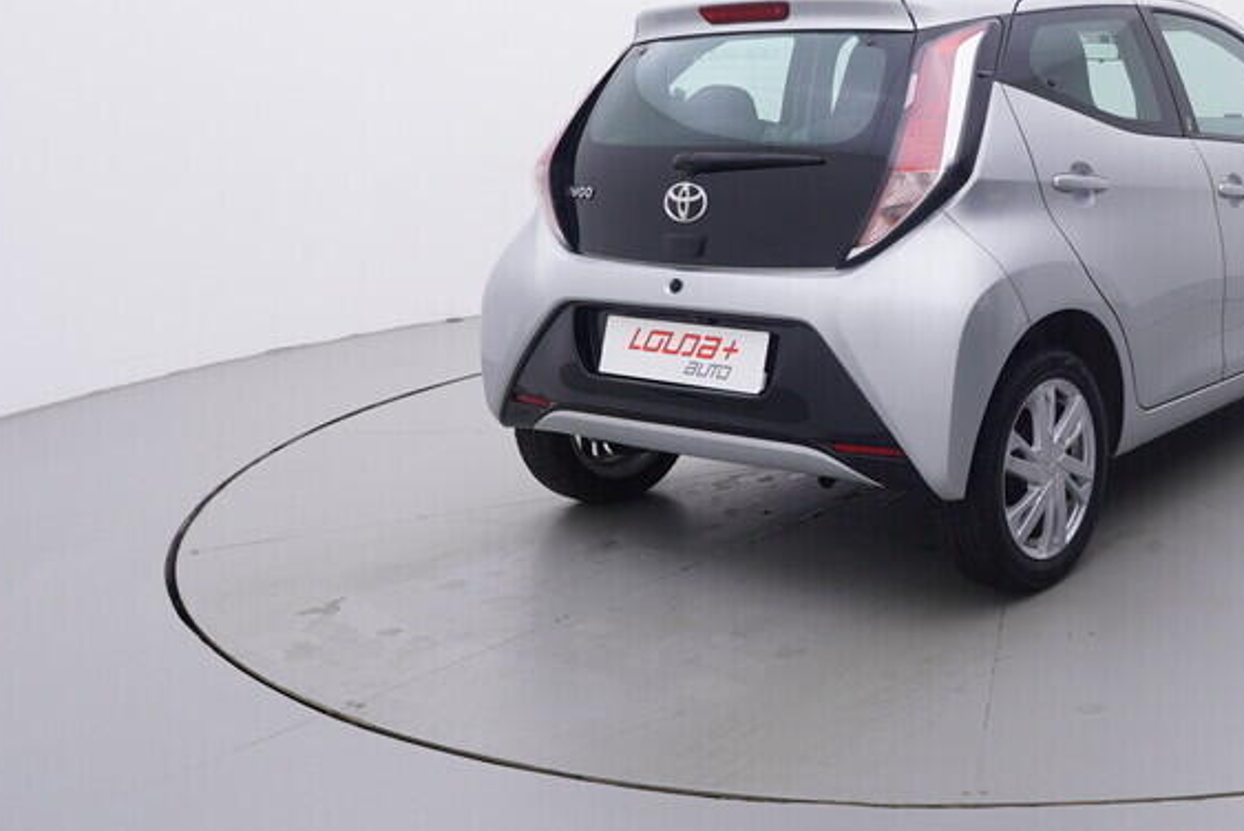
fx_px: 1414
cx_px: 1030
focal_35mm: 41
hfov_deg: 44.7
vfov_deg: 32.3
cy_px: 239
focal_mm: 15
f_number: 5
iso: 200
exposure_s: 1/80
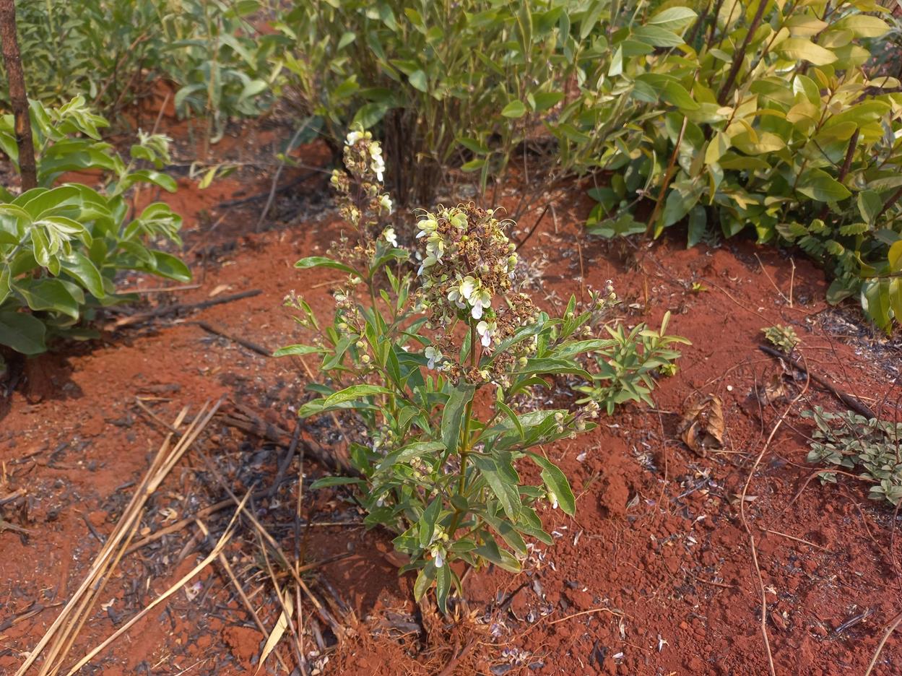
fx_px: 651
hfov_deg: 69.4
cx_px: 451
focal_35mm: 25
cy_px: 338
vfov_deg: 54.9
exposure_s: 1/266
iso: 25
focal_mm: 4.6
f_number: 1.8
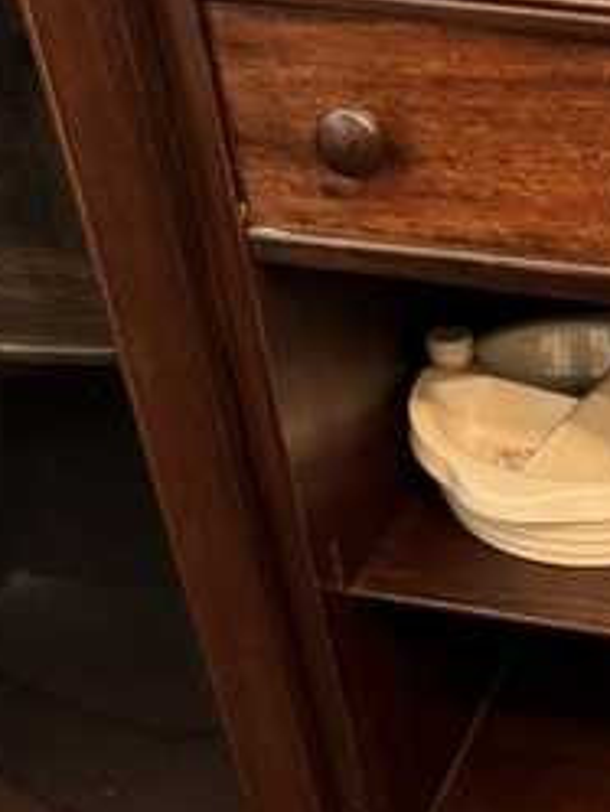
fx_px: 1808
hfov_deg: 17.6
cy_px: 978
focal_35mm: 77
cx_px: 851
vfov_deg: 23.2
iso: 800
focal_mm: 6.76
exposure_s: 1/30
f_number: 1.78
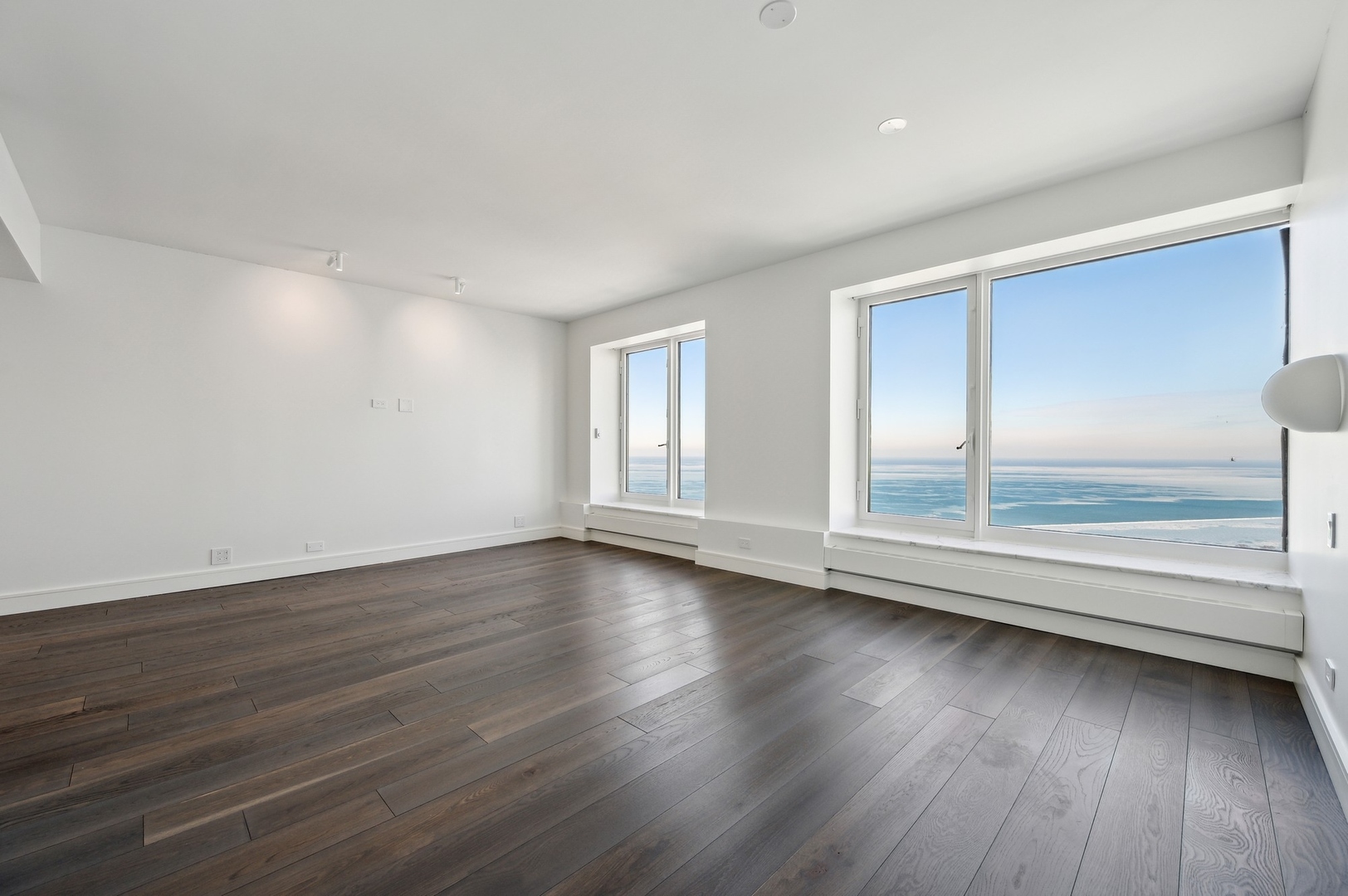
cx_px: 674
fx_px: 524
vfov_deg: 81.1
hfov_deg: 104.3
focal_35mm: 14
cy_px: 448
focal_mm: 14
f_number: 8
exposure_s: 1/80
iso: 400
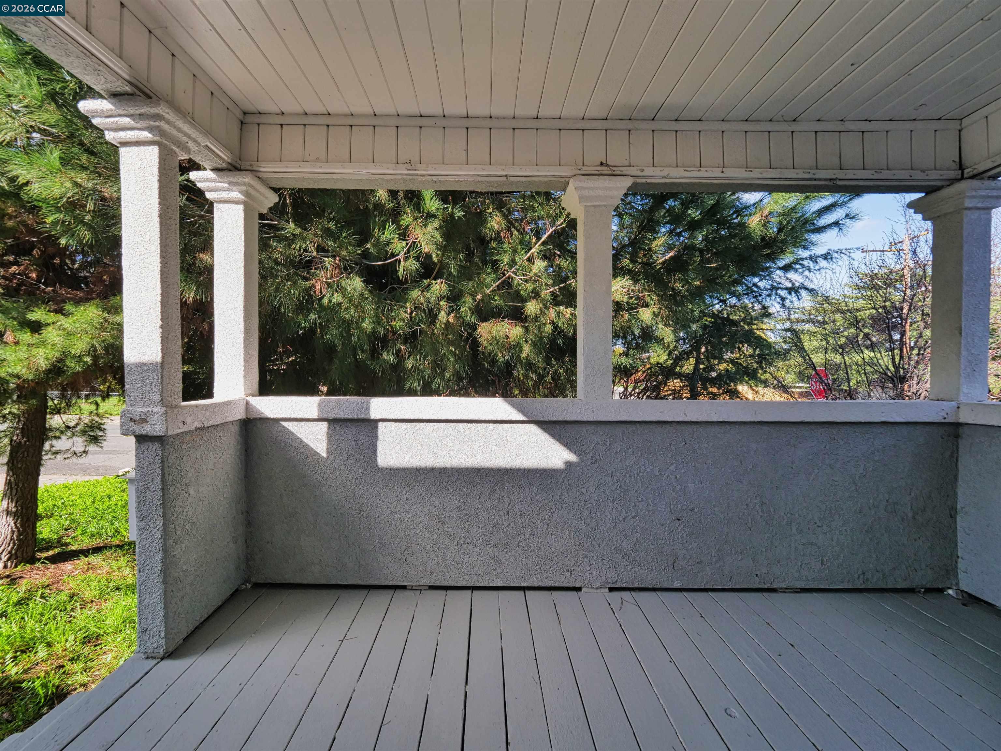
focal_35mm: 14
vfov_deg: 85.7
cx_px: 500
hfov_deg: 102.1
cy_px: 376
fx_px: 405
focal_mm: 7
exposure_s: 1/200
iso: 160
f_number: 6.3
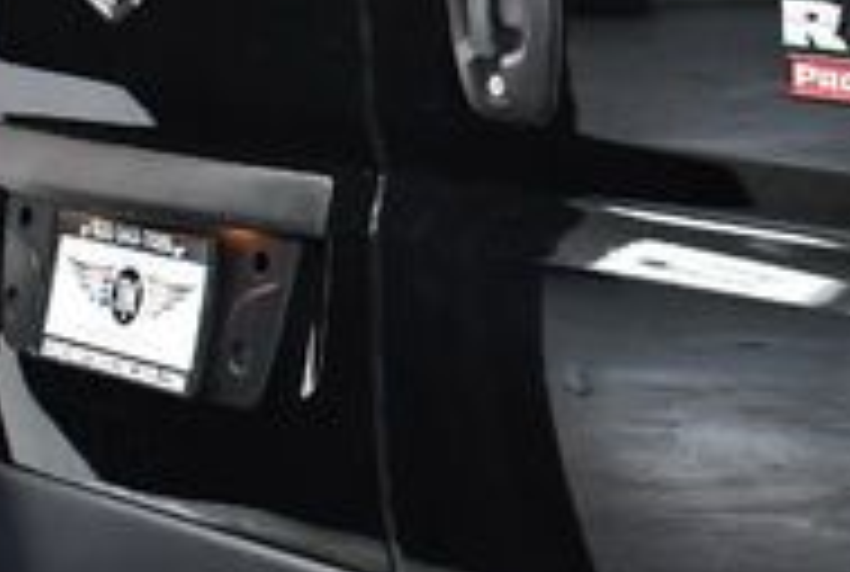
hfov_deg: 15.9
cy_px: 241
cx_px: 1097
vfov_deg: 11.3
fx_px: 2887
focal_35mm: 122
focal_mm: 18
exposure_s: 1/125
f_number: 3.5
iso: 1800
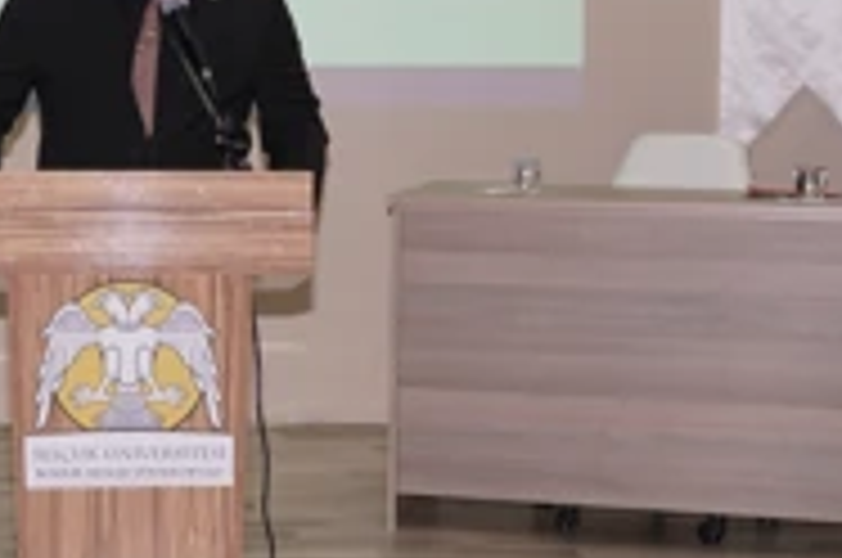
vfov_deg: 14.8
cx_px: 162
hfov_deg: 21.9
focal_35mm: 92
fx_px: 2148
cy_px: 232
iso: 640
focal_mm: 26
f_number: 4.5
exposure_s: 1/125
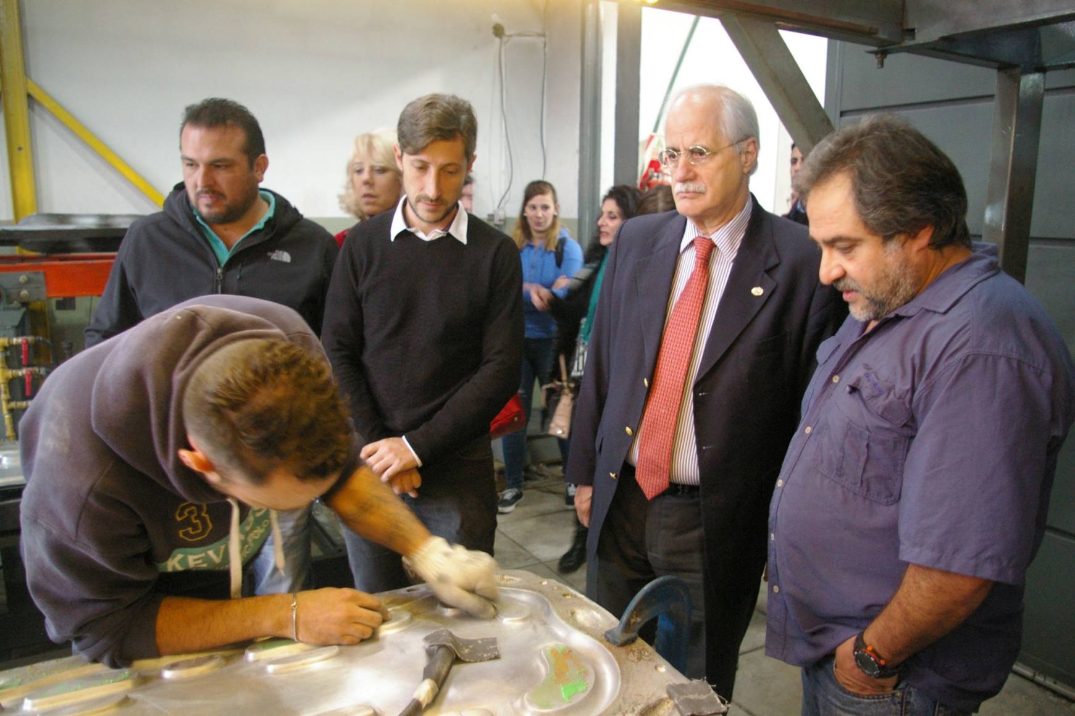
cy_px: 358
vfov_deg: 47.9
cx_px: 538
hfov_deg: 67.4
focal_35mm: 27
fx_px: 806
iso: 1600
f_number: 3.5
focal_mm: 18
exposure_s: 1/15
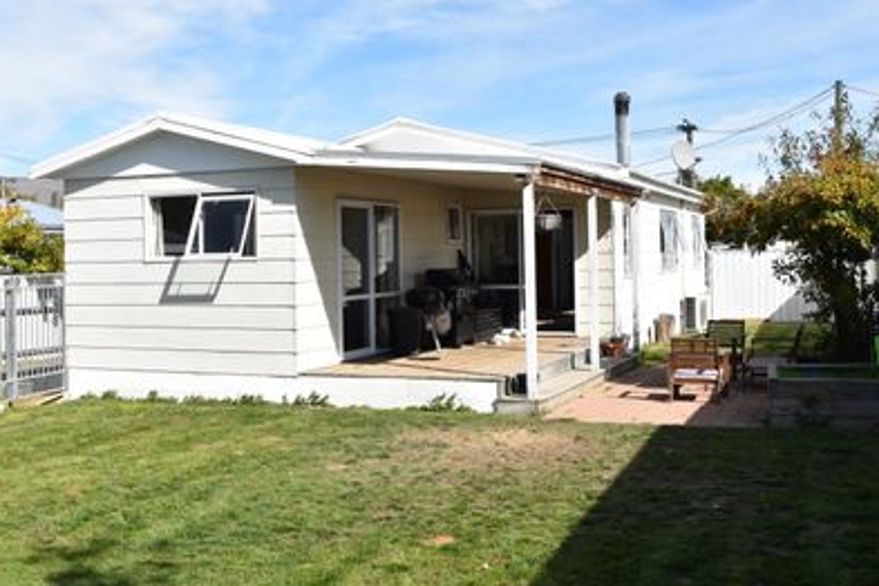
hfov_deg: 45.4
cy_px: 263
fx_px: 1050
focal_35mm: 43
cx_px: 425
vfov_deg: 31.2
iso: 200
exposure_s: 1/400
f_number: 10
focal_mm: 24
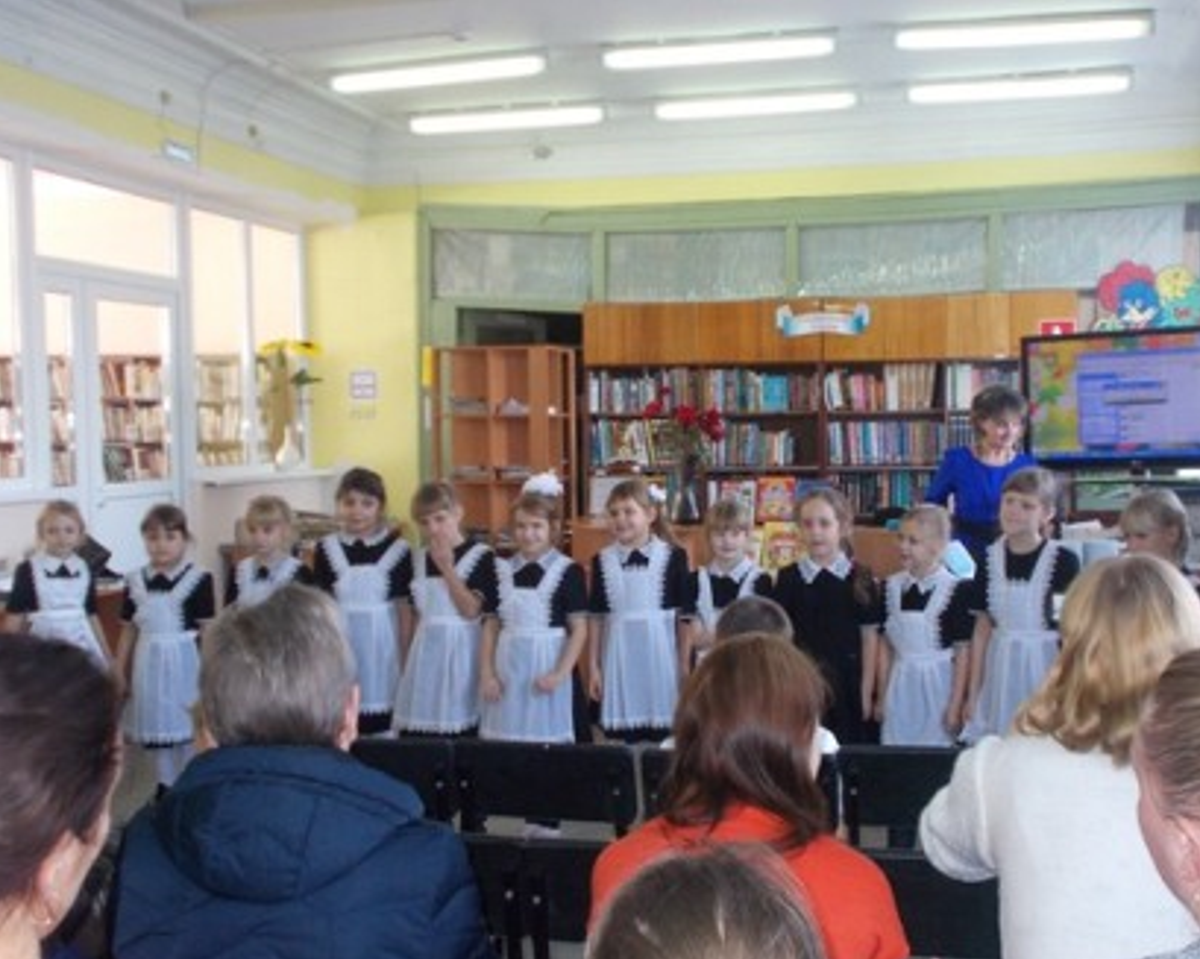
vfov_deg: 32.1
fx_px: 1669
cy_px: 490
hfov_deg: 39.5
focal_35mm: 47
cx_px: 643
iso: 280
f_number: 4.2
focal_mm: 7.9
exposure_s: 1/40
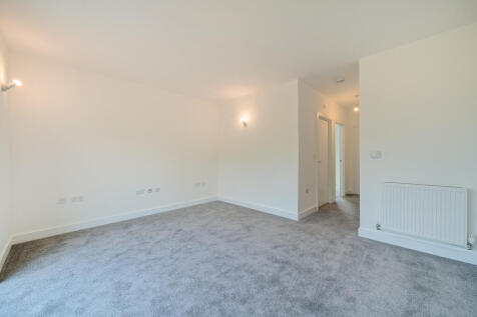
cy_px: 158
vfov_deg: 85.4
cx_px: 238
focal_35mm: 13
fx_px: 172
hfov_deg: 108.3
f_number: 8
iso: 100
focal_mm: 13
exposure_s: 1/13
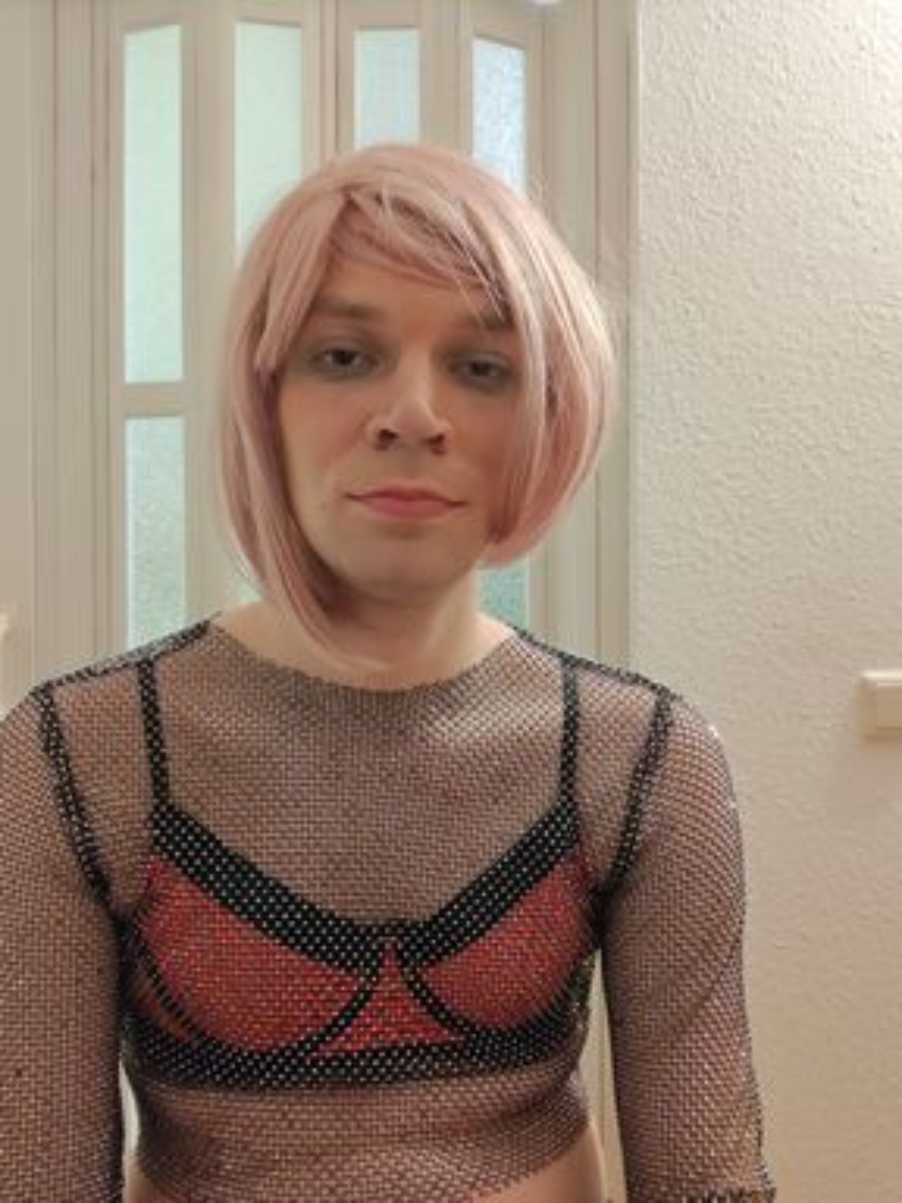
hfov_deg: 51.4
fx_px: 938
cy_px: 602
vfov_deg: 65.3
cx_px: 451
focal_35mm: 27
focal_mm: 2.83
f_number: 2
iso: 640
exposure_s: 1/17.1
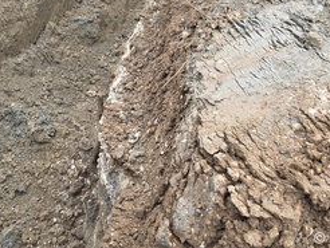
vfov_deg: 32.6
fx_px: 401
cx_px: 126
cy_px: 23
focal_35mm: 42
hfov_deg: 44.4
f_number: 1.7
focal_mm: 6.3
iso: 80
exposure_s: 1/180
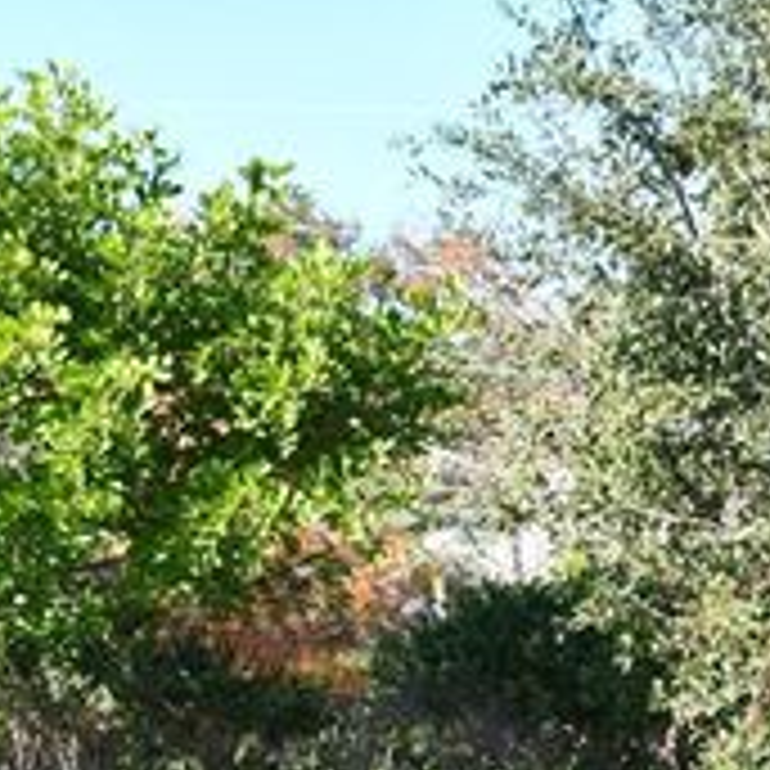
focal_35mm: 178
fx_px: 4480
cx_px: 369
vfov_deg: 9.7
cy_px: 878
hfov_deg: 9.8
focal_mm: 28
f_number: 7.1
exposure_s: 1/250
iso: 200
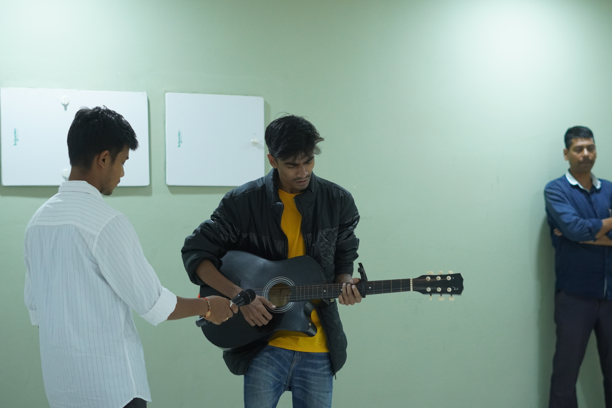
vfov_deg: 18.2
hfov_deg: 27.0
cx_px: 306
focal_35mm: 75
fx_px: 1275
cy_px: 204
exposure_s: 1/400
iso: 1600
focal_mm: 50
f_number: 2.2
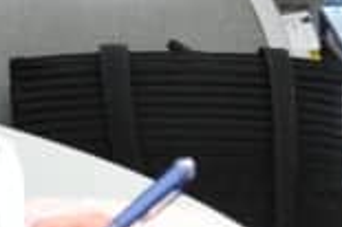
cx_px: -717
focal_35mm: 317
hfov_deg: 6.0
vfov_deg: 4.2
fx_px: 3008
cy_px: -505
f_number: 4.5
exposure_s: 1/100
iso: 400
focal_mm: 32
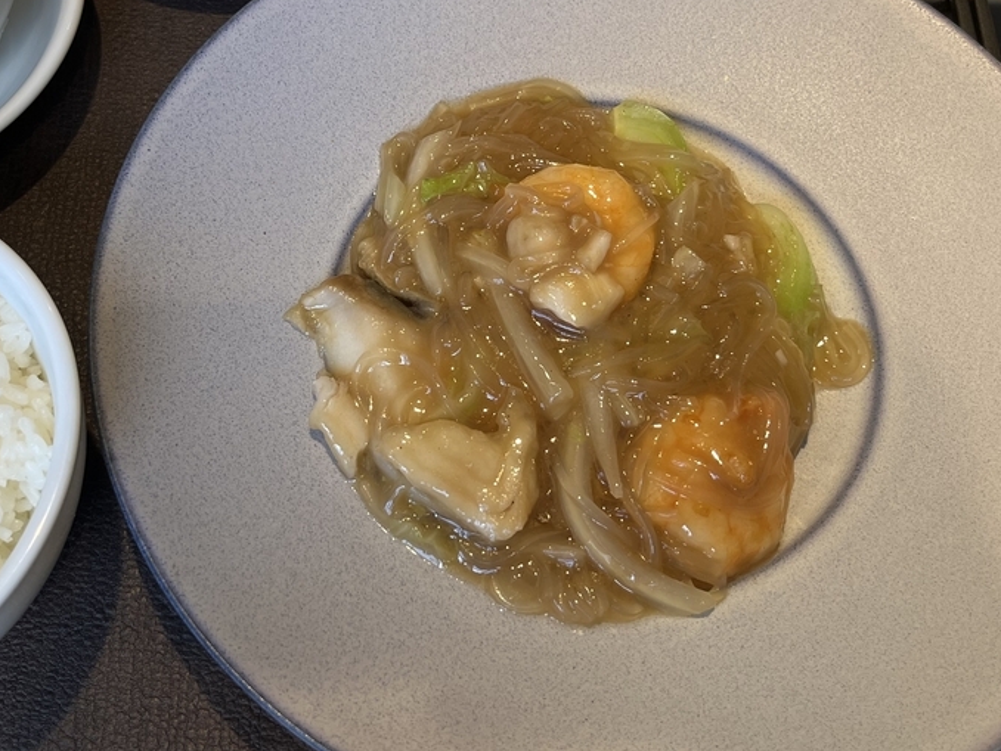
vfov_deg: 31.2
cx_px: 369
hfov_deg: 40.9
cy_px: 238
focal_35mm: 46
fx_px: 1331
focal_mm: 5.1
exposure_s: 1/183
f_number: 1.6
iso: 40
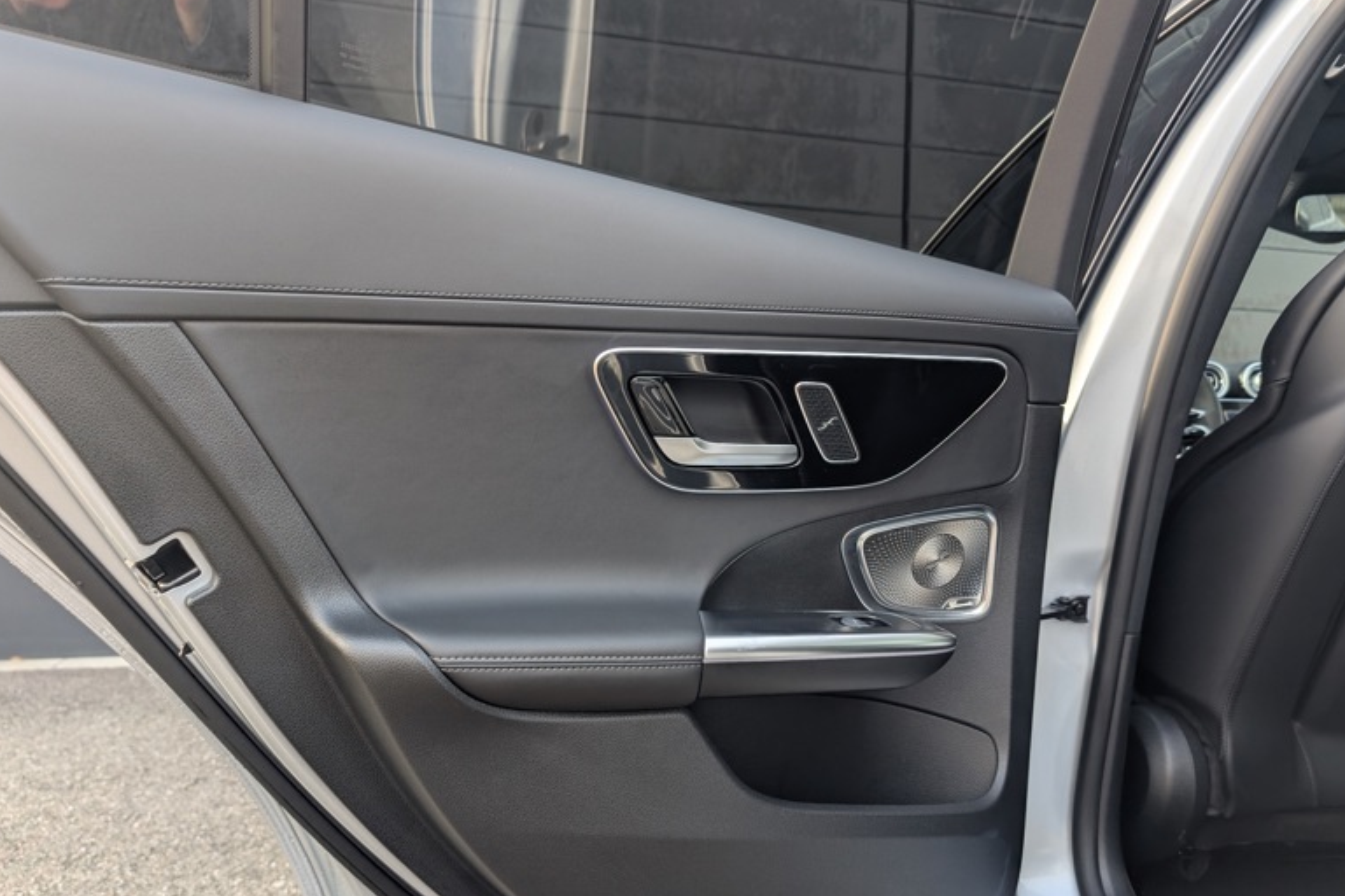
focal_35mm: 26
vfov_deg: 49.5
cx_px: 667
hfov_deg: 69.4
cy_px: 497
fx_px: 971
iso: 58
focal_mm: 6.9
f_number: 1.68
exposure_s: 1/103
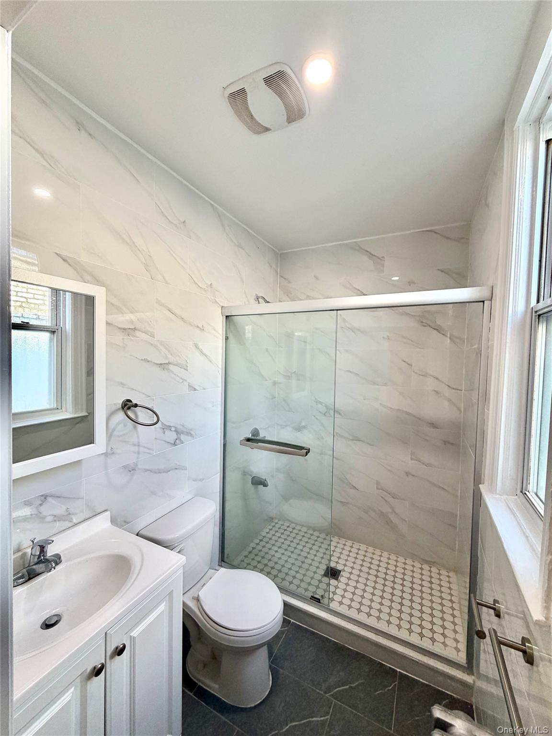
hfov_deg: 85.7
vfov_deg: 102.1
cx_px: 276
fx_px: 298
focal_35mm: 14
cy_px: 368
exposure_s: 1/120
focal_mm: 2.22
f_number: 2.2
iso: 160
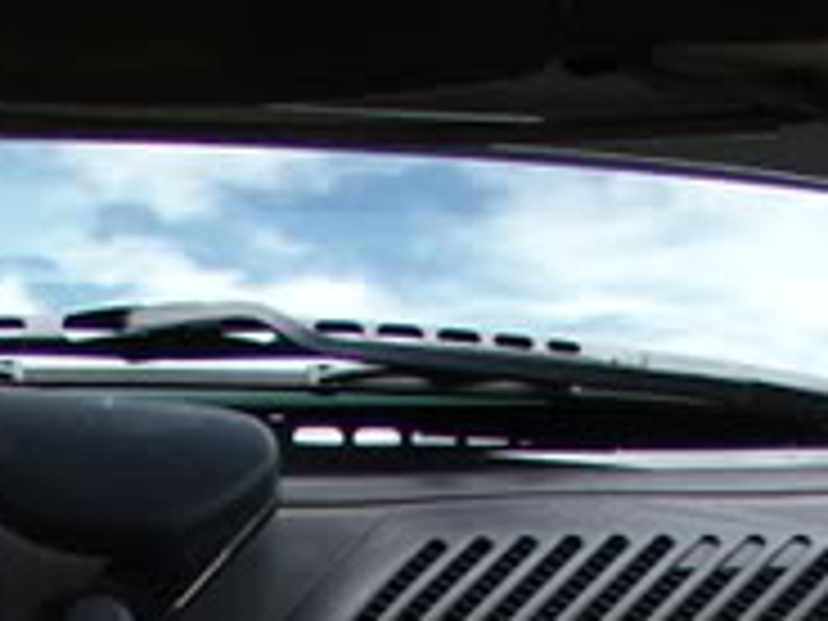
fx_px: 5047
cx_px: -212
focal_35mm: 211
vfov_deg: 6.6
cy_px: 1652
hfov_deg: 9.2
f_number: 2.8
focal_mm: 7.8
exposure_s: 1/168
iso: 50
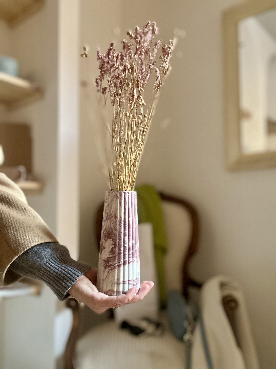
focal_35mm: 30
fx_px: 319
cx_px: 138
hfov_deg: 46.8
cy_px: 184
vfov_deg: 60.0
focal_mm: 2.69
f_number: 1.9
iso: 320
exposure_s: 1/58
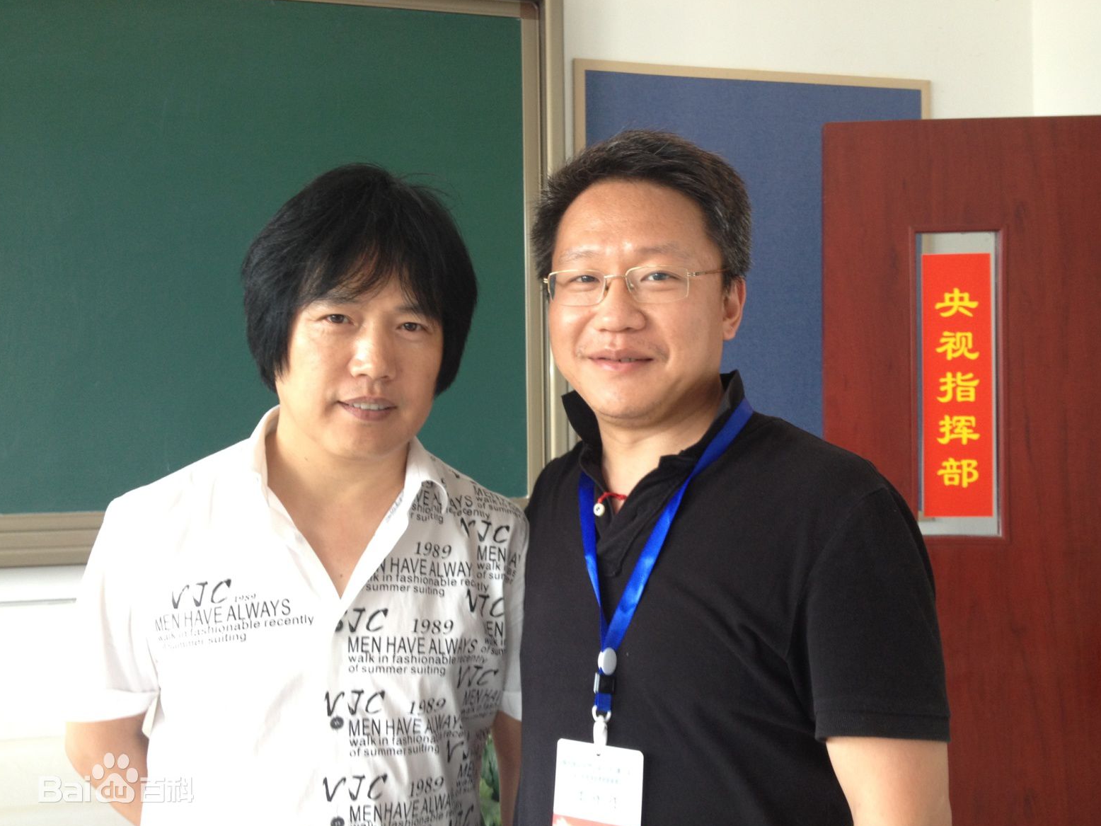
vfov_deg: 39.7
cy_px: 422
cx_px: 548
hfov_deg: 51.4
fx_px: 1145
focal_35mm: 36
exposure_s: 1/30
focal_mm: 4.28
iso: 64
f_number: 2.4
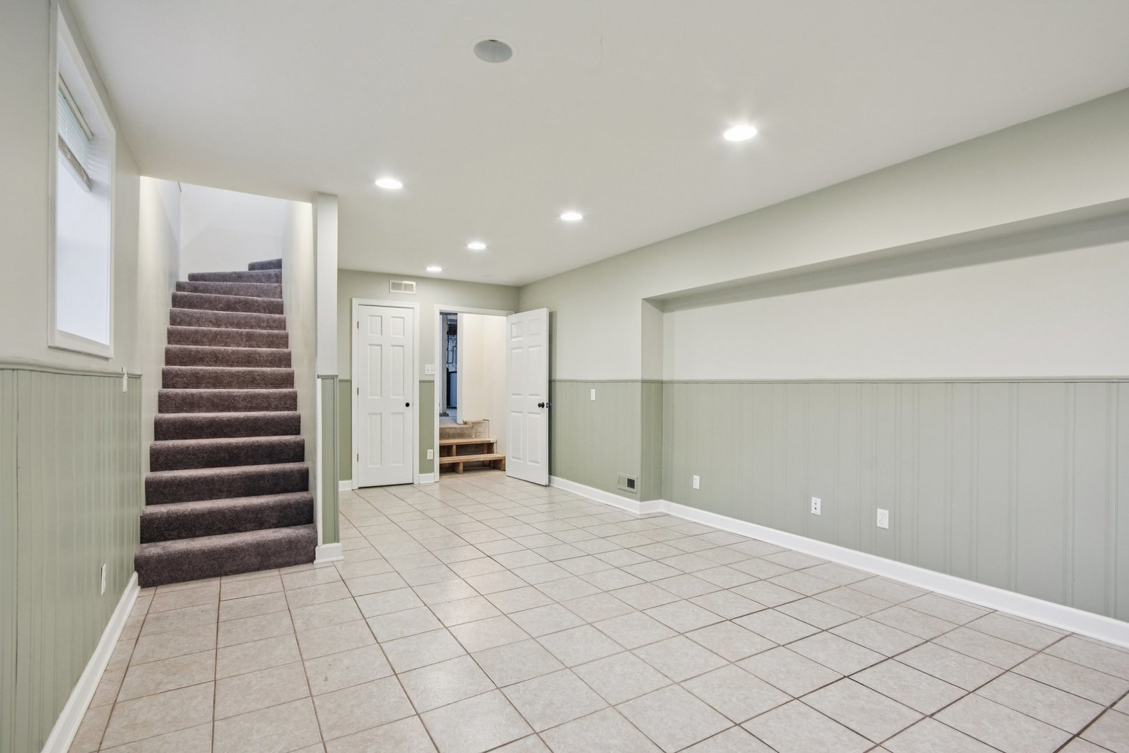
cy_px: 376
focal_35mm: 17
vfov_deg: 69.7
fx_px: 541
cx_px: 564
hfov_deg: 92.4
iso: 400
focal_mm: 11.5
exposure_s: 1/6
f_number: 8
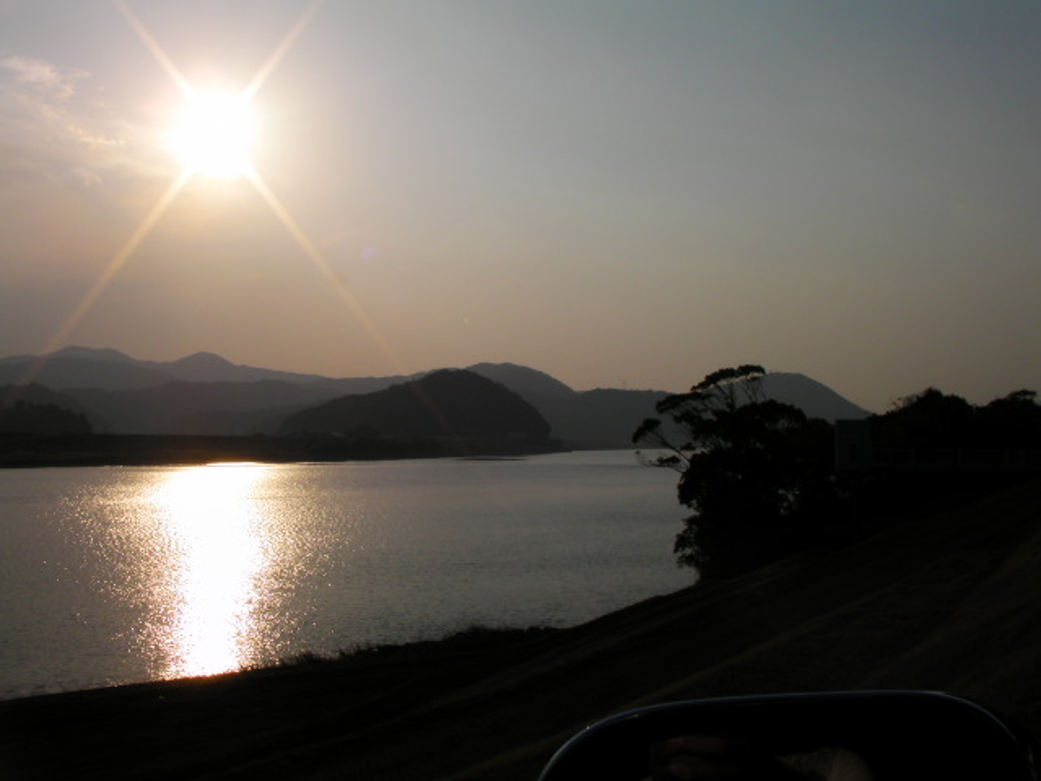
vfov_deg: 37.7
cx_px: 520
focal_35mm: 38
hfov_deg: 49.0
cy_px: 390
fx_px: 1143
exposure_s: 1/790
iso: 50
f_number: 6.7
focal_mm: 6.3
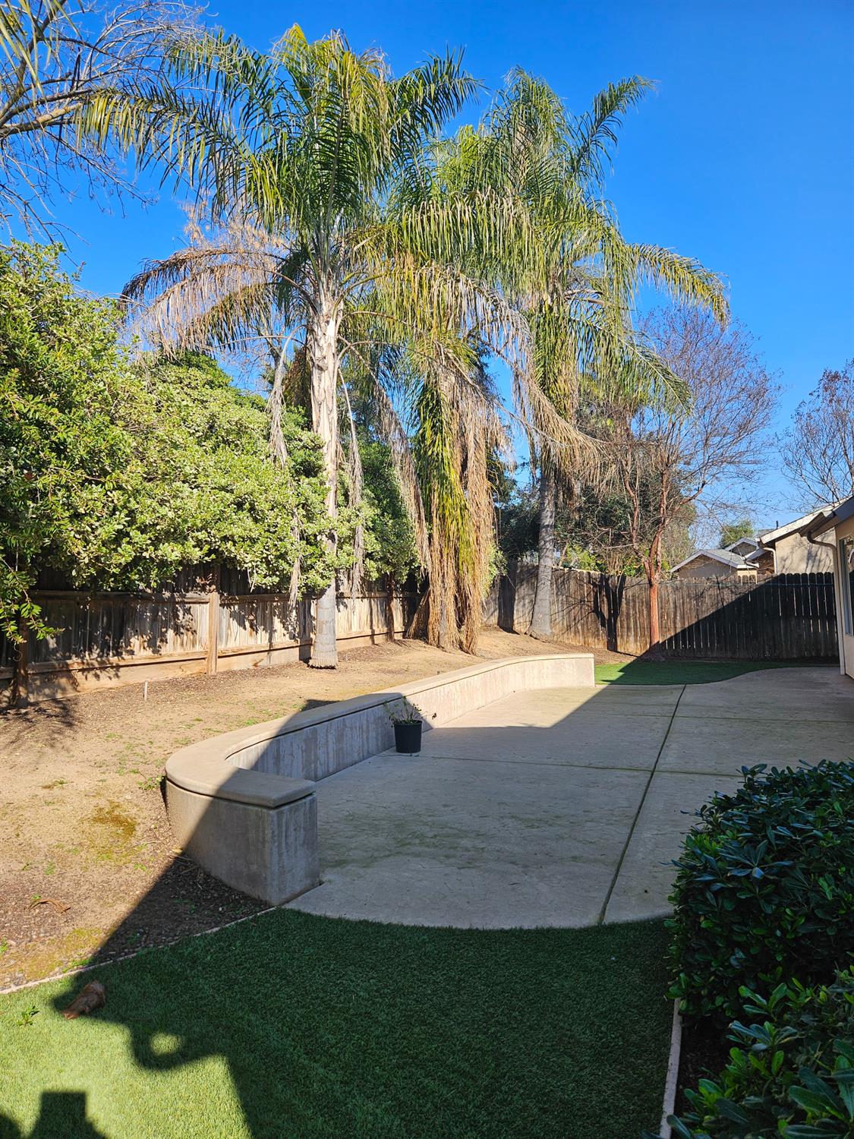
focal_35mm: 23
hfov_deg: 58.9
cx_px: 427
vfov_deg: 73.9
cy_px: 570
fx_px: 757
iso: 32
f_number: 1.8
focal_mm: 5.4
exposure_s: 1/1445
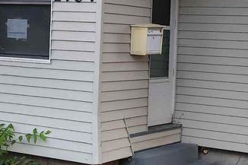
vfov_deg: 13.8
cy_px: 20
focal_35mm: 98
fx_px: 675
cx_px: 73
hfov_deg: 20.7
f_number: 1.8
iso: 125
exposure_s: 1/180
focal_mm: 5
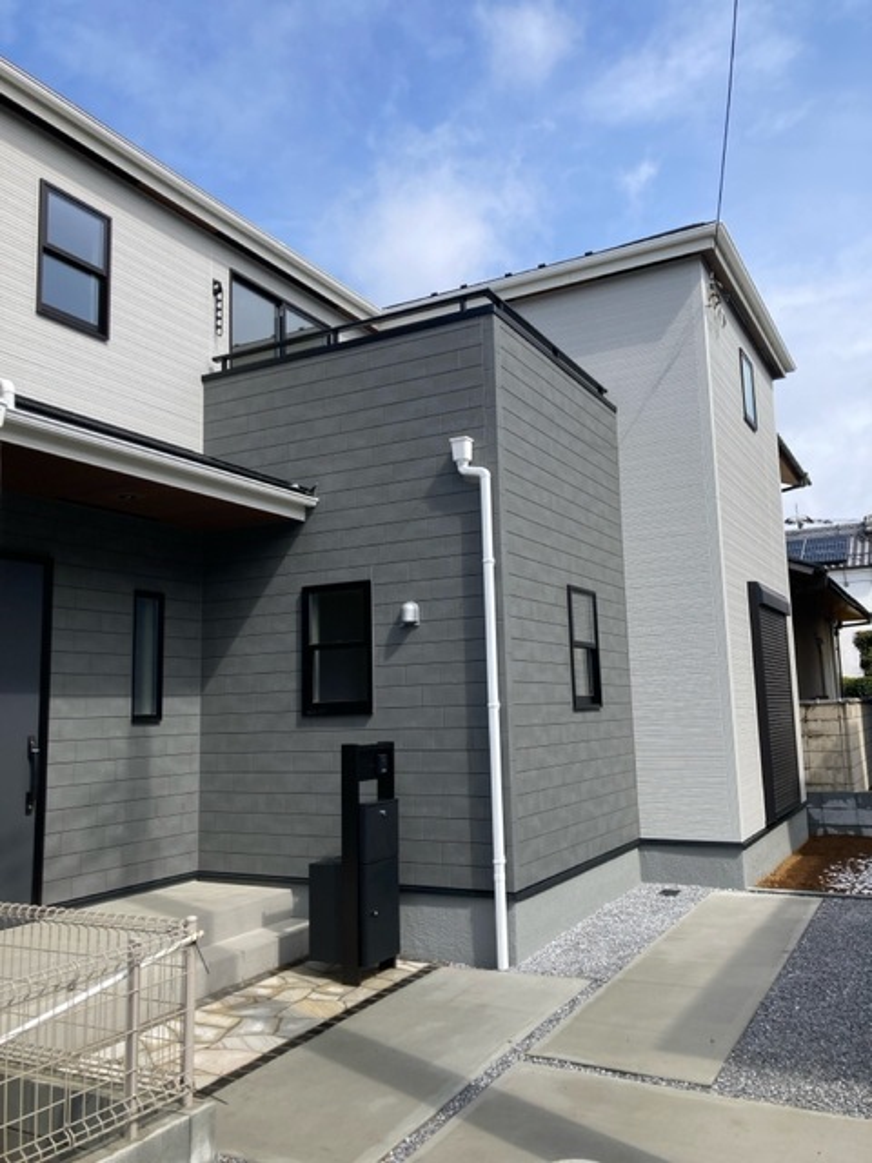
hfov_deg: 49.7
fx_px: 940
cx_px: 436
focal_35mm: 28
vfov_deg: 63.4
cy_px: 582
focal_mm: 3.99
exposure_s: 1/1621
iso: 20
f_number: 1.8
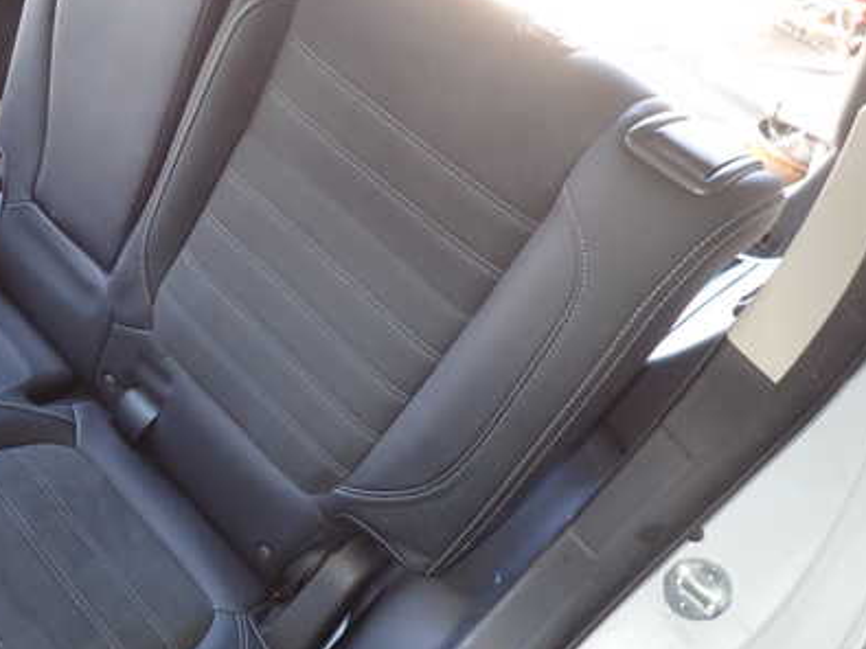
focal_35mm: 38
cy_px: 289
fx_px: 950
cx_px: 239
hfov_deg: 47.5
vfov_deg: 37.7
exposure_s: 1/60
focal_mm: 4.5
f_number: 2
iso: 200
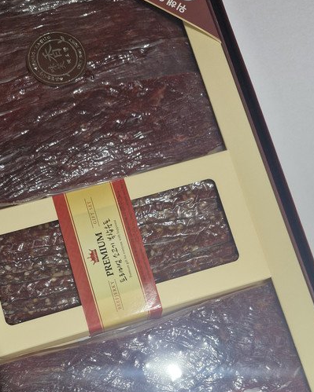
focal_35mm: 36
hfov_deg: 40.9
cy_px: 286
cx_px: 121
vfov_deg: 48.7
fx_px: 418
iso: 160
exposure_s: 1/180
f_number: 1.8
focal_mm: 5.54
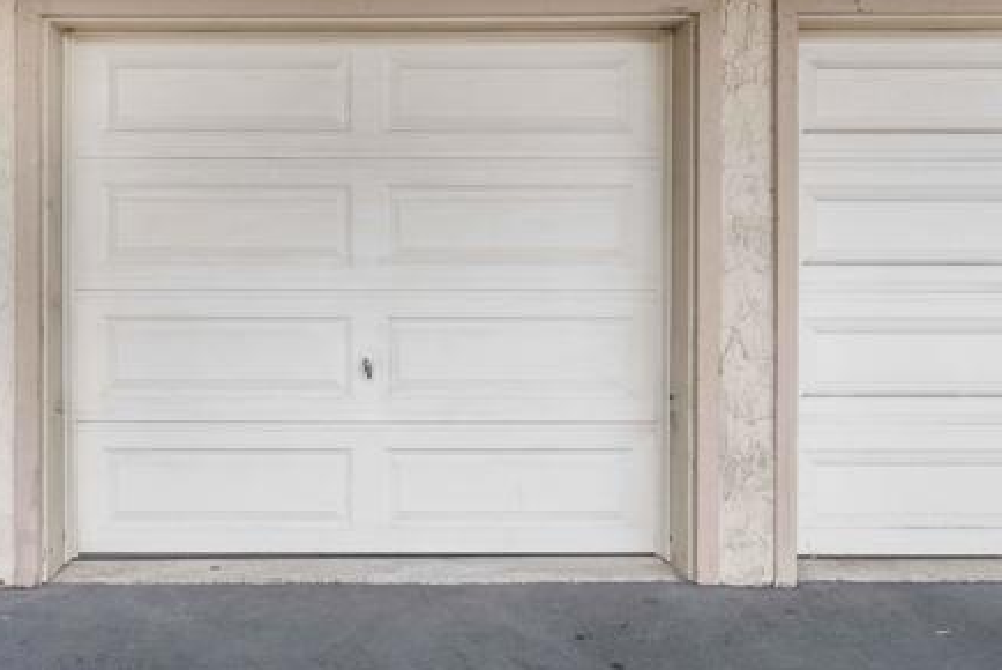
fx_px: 780
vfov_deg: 46.5
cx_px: 356
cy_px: 320
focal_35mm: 28
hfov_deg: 64.2
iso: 160
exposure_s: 1/40
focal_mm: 19
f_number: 4
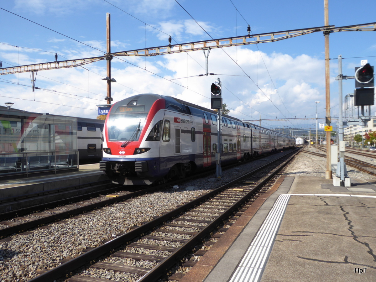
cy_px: 141
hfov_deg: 61.7
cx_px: 188
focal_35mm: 29
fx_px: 315
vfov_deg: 48.2
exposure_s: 1/640
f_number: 3.5
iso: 80
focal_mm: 5
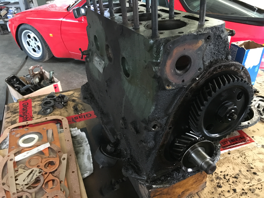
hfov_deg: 61.7
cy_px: 99
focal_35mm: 29
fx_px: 221
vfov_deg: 48.2
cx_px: 132
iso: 320
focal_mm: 4.15
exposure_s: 1/17
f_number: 2.2
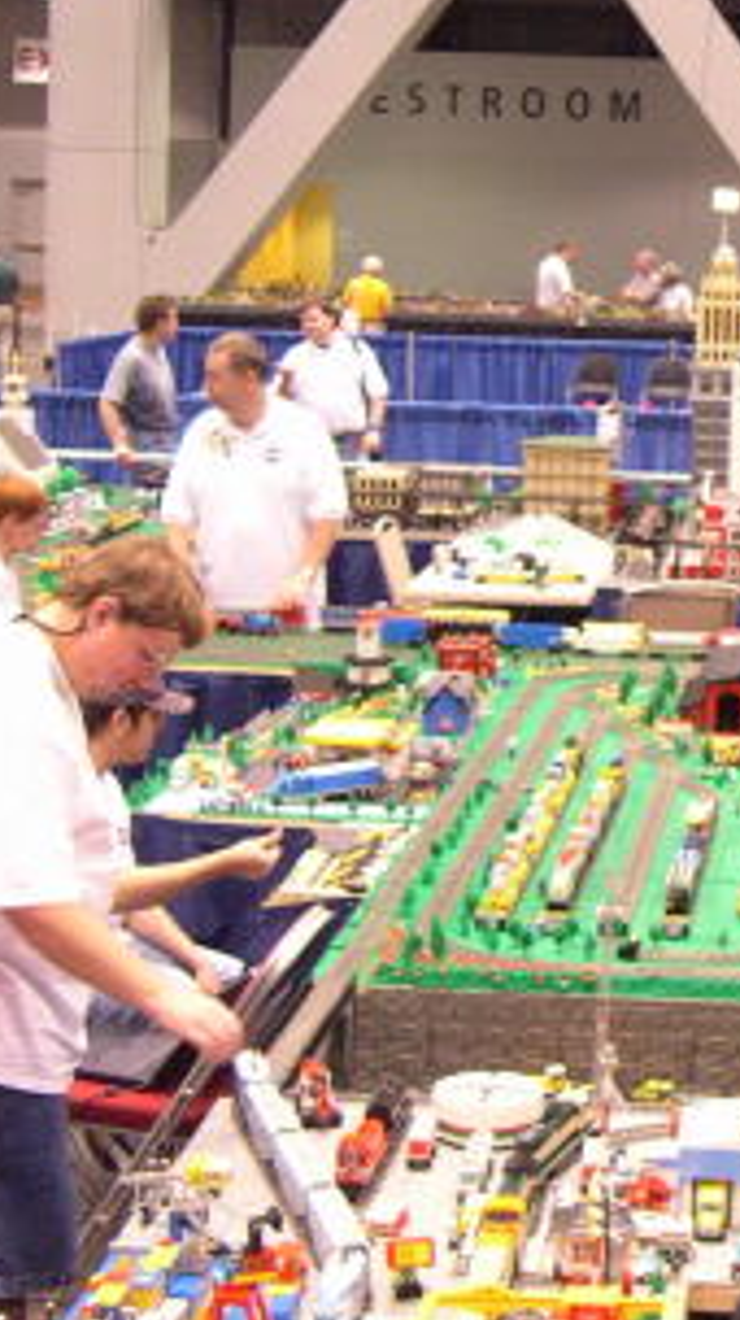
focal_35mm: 82
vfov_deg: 25.9
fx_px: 2866
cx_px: 947
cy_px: 523
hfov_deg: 14.2
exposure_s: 1/36.9
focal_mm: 8
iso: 400
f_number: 2.8
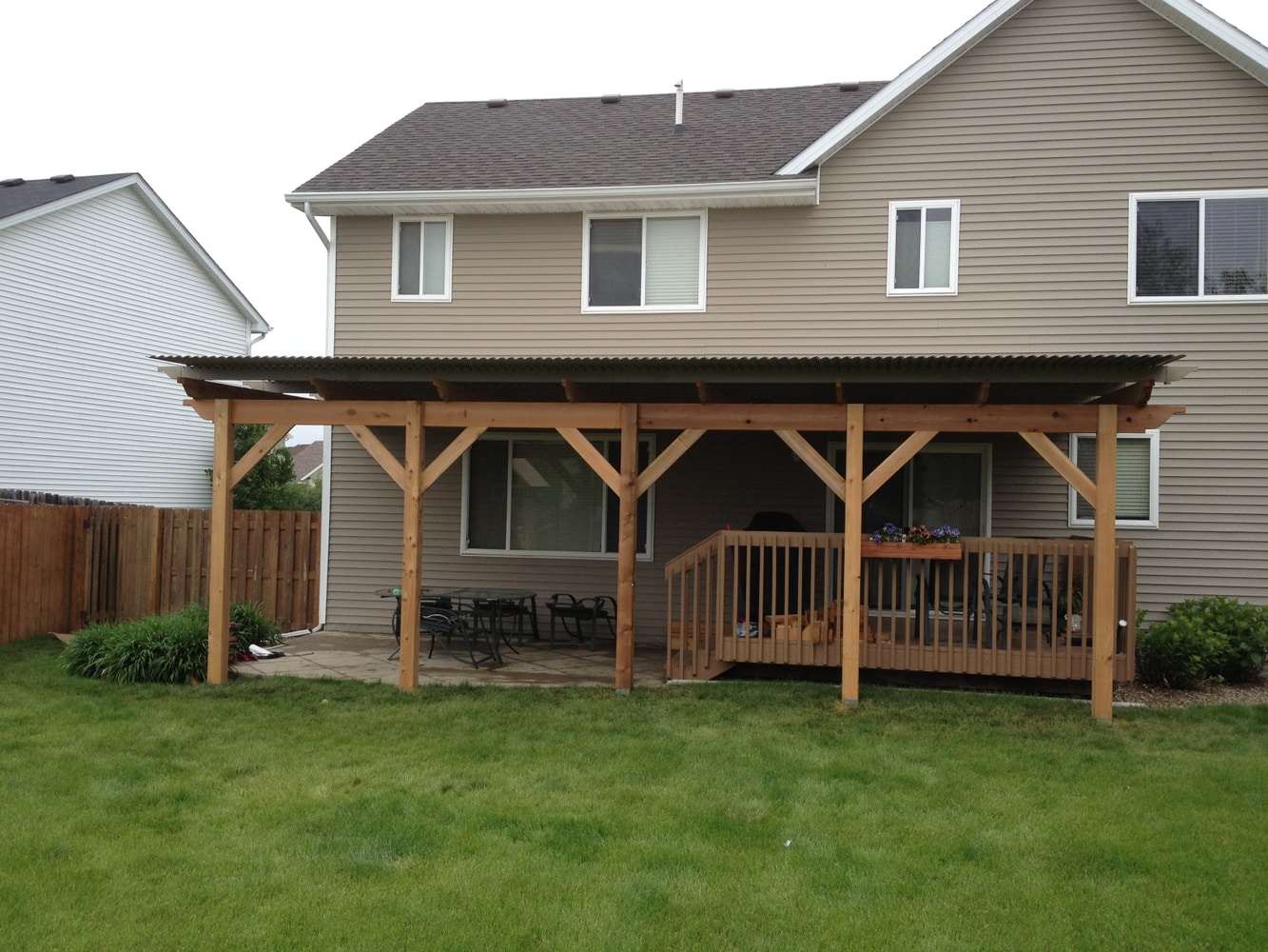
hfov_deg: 52.6
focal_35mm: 35
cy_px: 476
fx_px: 1282
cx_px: 634
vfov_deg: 40.7
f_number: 2.4
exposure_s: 1/497
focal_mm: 4.28
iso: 50
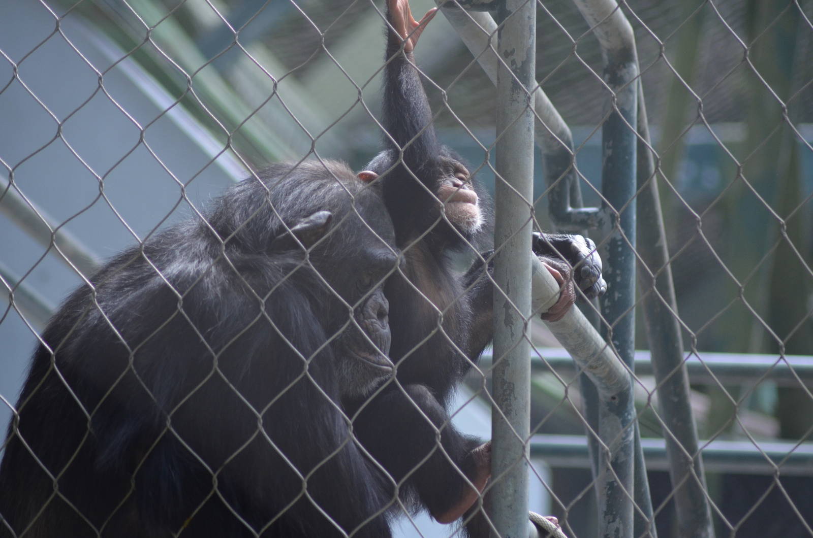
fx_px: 6254
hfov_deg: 7.4
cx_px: 406
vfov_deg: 4.9
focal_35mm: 278
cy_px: 269
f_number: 4.5
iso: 720
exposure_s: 1/1000
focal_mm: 185
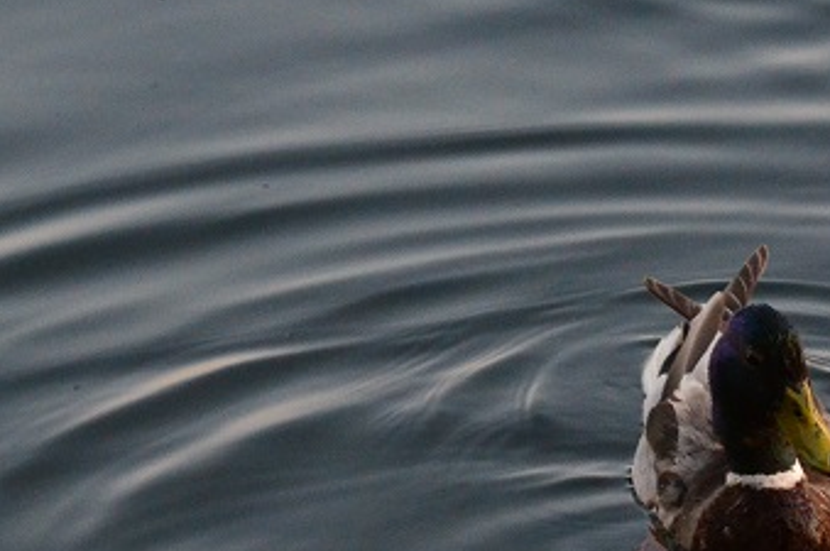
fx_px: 7631
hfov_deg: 6.2
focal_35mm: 331
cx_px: 749
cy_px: 664
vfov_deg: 4.1
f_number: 4.5
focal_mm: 75
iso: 2000
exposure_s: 1/500
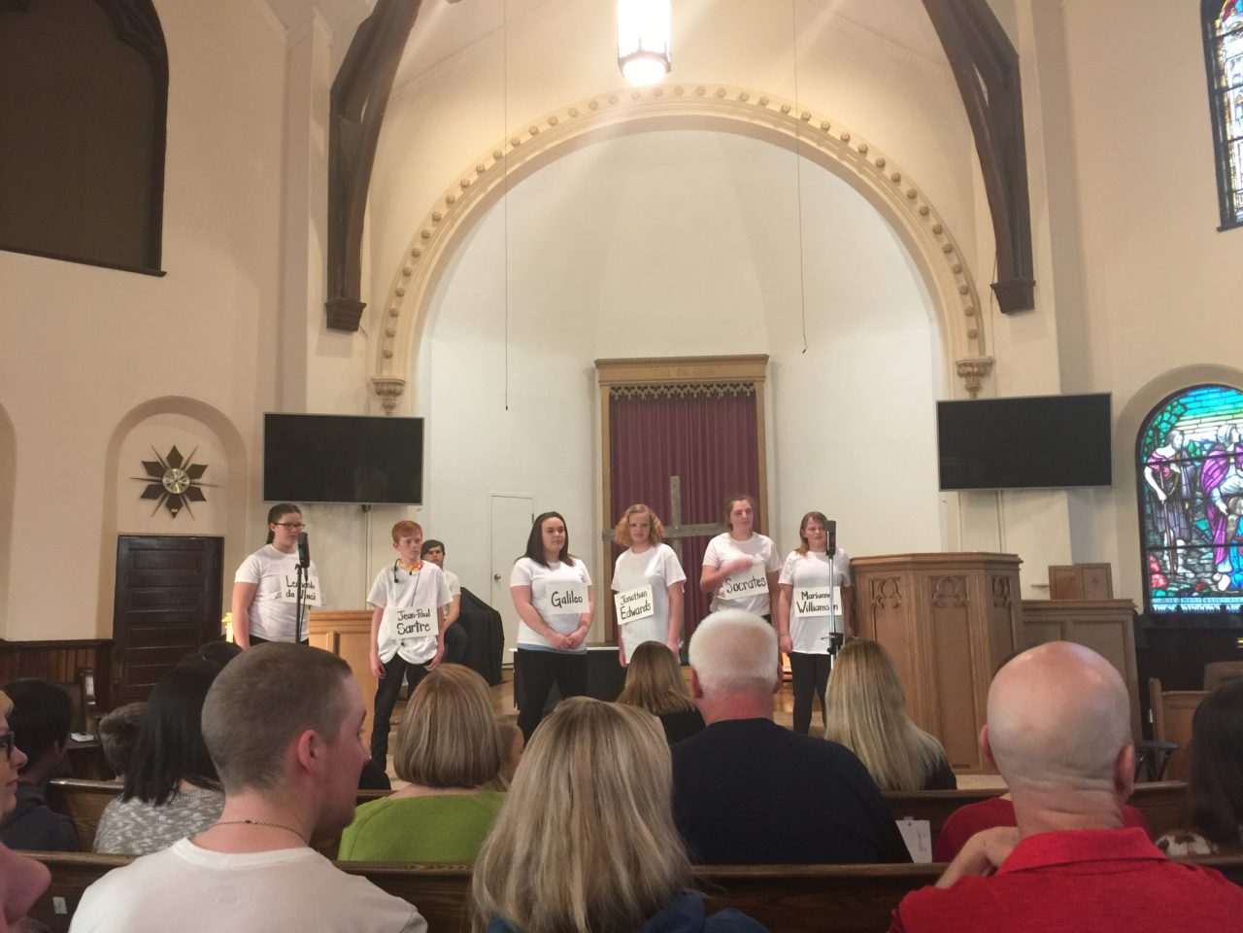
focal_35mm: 29
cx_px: 622
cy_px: 466
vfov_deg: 48.2
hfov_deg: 61.7
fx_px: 1041
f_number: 2.2
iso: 100
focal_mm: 4.15
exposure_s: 1/10
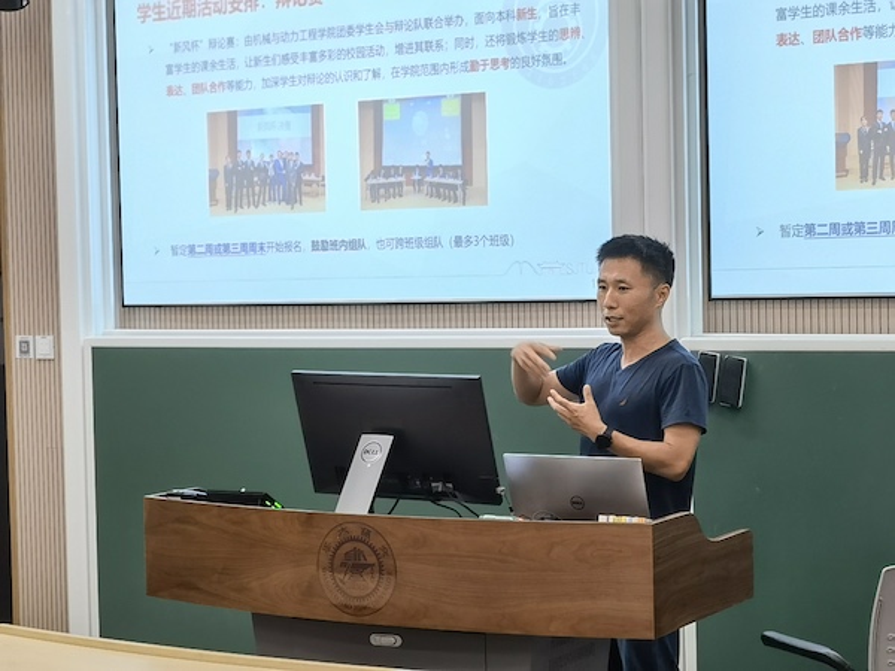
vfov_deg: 19.1
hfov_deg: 25.3
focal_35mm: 77
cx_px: 448
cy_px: 336
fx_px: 1991
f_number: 1.9
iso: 80
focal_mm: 6.67
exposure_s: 1/98.8
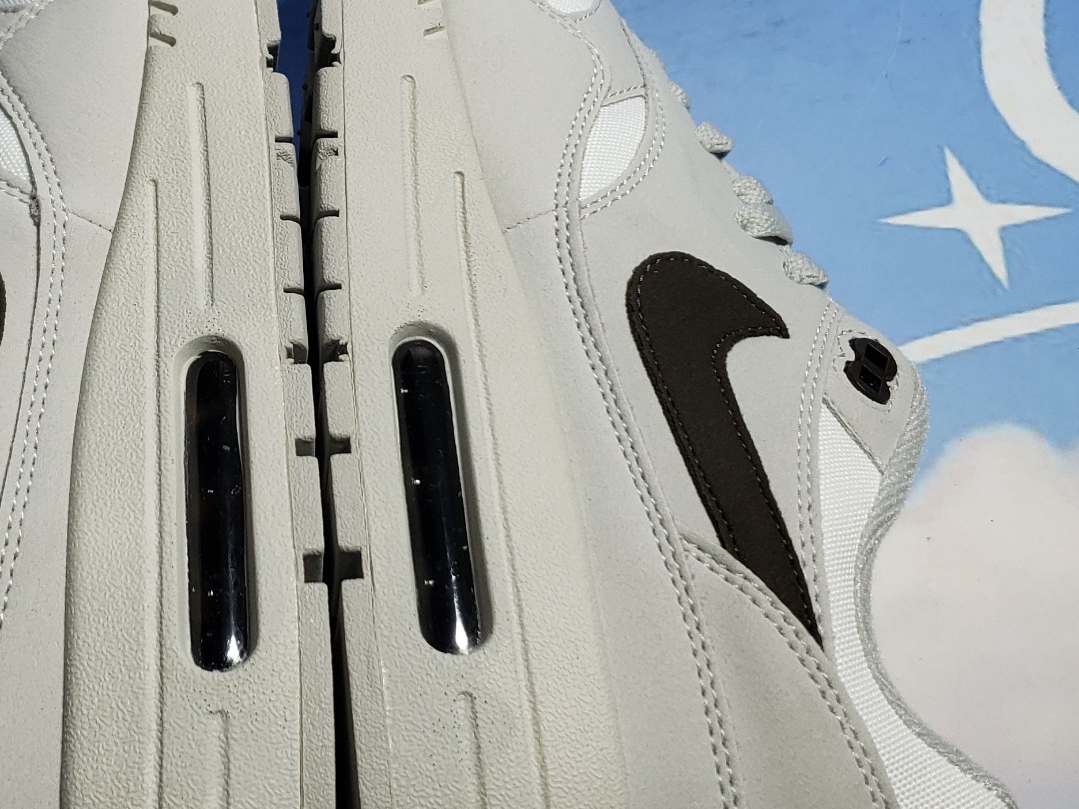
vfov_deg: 26.1
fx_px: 1746
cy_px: 355
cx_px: 261
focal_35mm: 56
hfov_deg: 33.6
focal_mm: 4.3
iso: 50
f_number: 1.5
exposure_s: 1/552
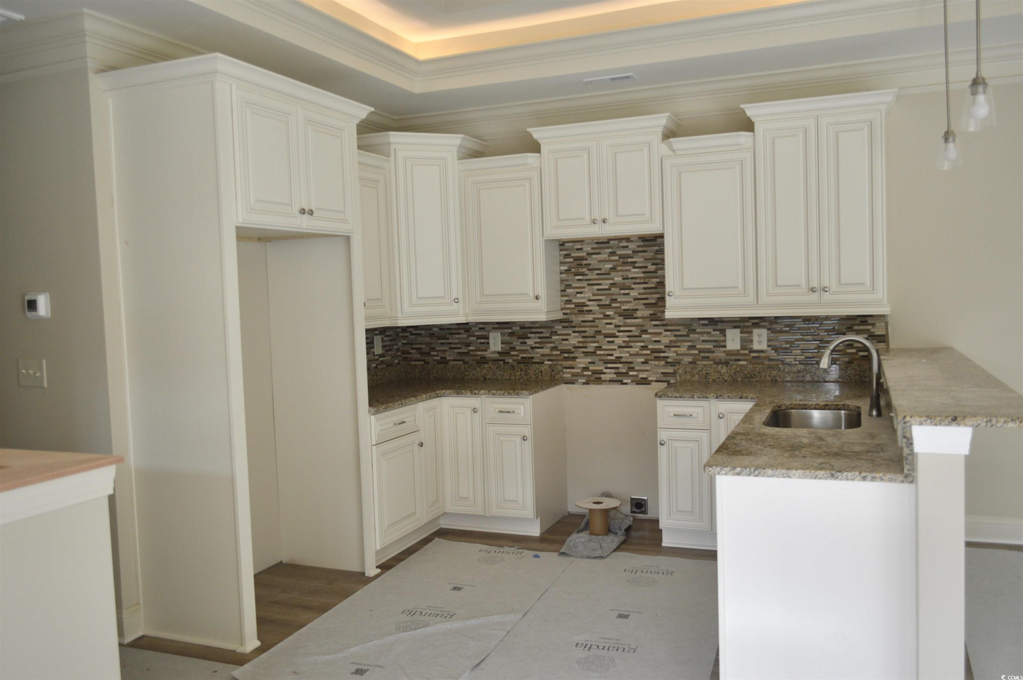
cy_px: 340
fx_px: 852
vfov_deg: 43.5
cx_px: 512
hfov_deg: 62.0
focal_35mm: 30
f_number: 4.5
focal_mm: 20
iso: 400
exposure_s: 1/80
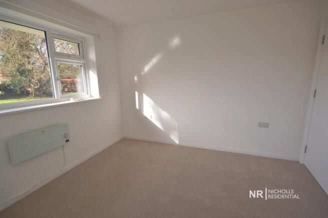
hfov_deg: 92.5
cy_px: 109
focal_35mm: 17
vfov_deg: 69.5
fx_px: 157
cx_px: 164
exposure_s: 1/125
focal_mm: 11.5
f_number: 10
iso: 800
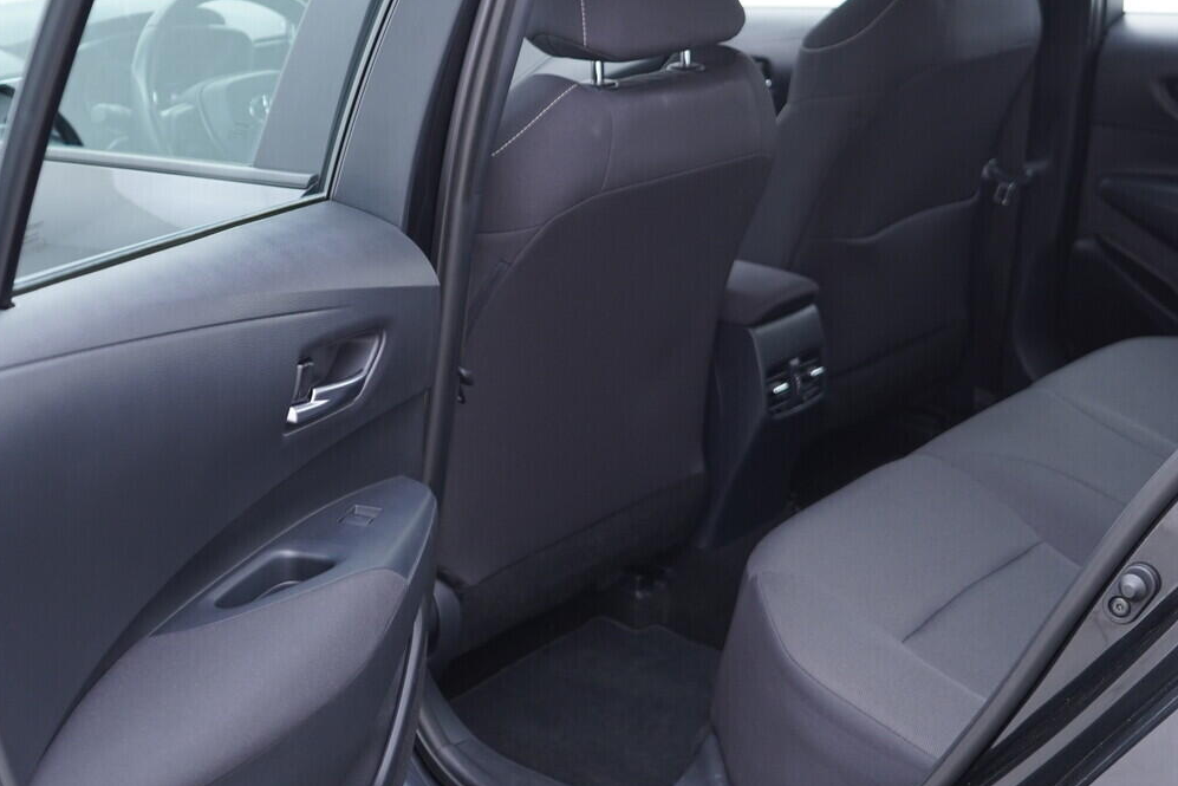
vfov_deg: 26.0
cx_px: 611
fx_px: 1702
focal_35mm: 52
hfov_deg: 38.2
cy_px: 357
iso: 250
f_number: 2.8
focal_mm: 24
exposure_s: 1/40
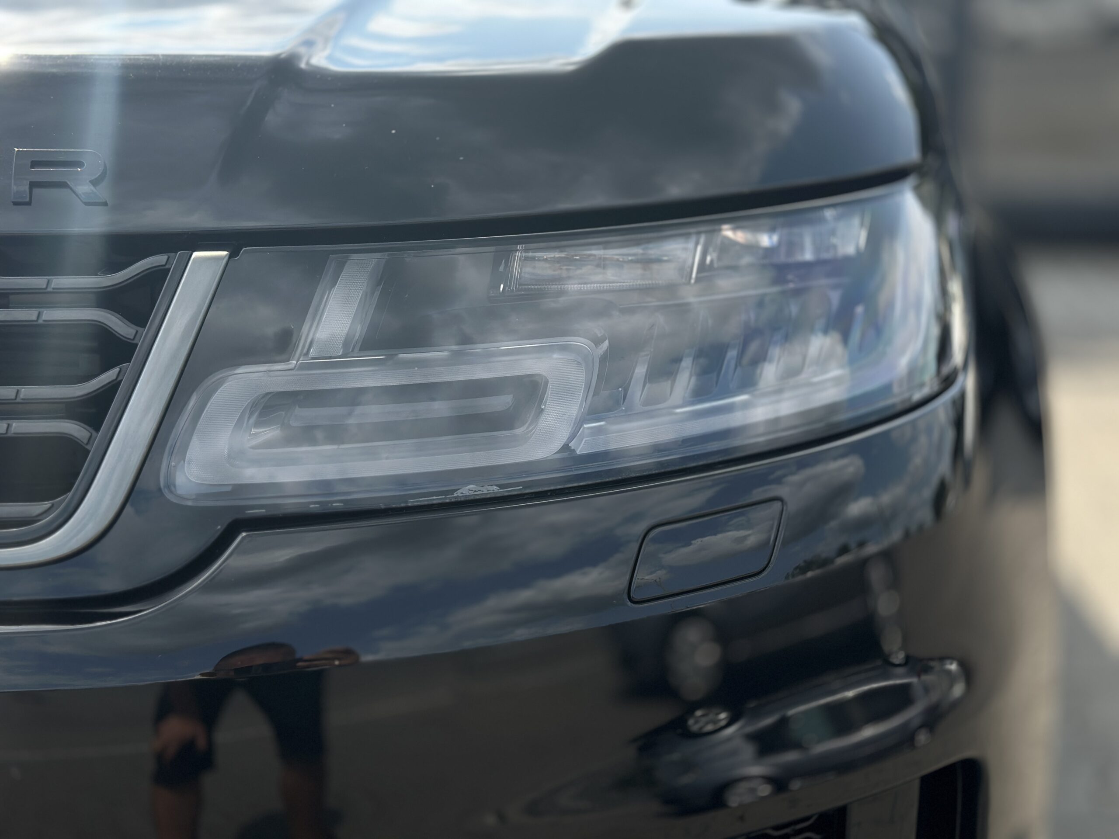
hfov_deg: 39.7
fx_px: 1552
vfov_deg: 30.3
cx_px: 560
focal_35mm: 48
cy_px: 420
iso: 100
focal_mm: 6.86
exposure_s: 1/3472
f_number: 1.78
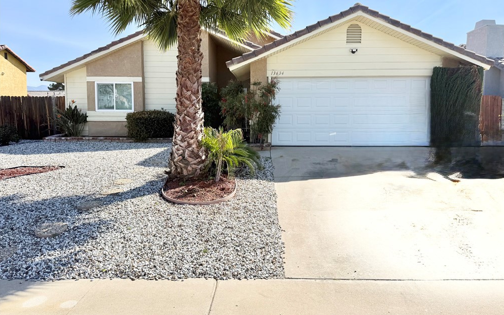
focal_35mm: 26
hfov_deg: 70.4
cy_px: 136
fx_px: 357
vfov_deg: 47.5
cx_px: 256
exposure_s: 1/4167
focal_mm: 6.76
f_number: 1.78
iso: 80
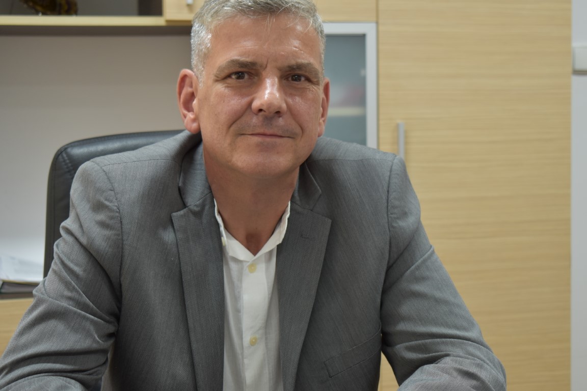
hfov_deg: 28.1
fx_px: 1174
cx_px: 294
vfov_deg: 18.9
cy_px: 196
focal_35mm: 72
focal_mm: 48
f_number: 5.3
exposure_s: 1/60
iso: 400
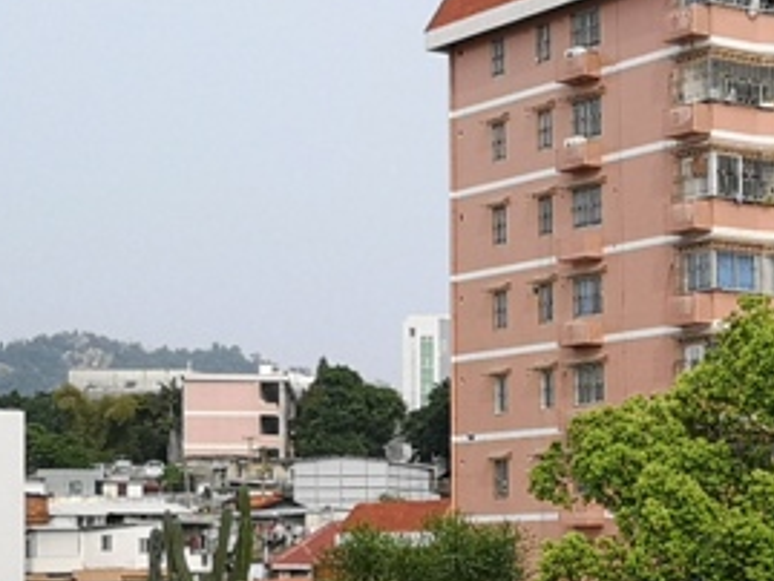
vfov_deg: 14.5
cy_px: 498
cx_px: 975
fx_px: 2259
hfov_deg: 18.3
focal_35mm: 101
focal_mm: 3.95
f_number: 1.8
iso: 50
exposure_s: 1/1718
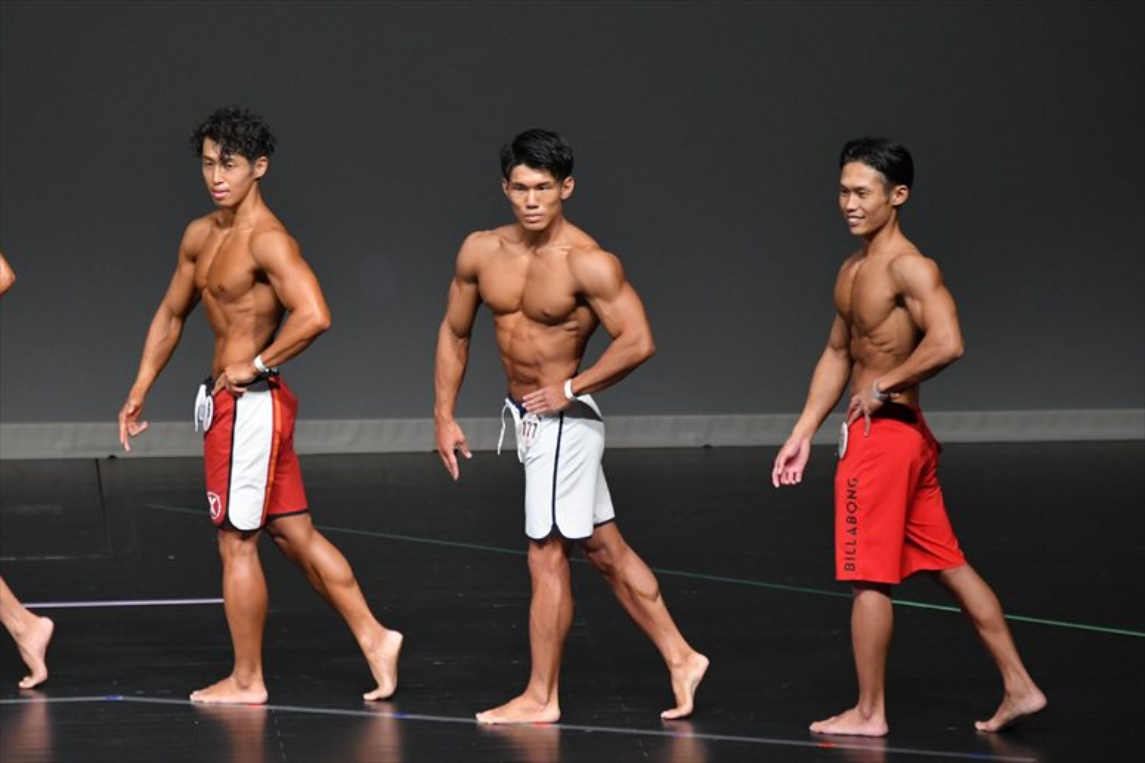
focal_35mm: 315
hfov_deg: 6.5
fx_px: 10014
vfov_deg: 4.4
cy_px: 382
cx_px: 572
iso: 4000
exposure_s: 1/400
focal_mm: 210
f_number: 5.6
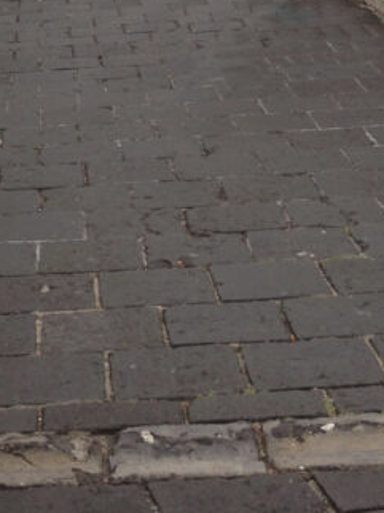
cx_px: 33
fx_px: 1555
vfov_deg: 17.7
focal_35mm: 105
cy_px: -124
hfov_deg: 13.9
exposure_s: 1/401
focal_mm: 4.12
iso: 50
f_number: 2.4
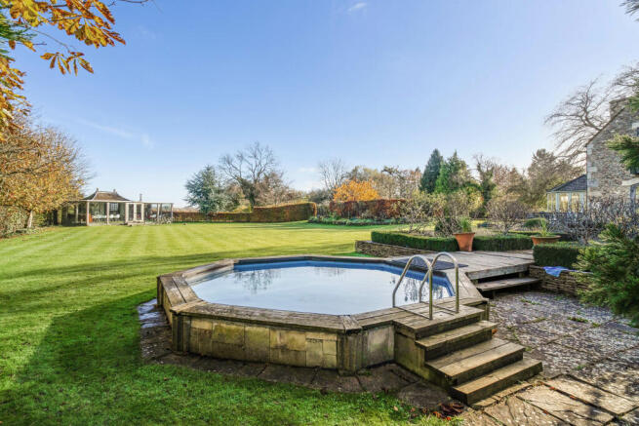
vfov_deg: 67.4
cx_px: 320
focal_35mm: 18
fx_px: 320
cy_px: 213
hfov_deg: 90.0
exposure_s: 1/800
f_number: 8
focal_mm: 18
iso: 1000
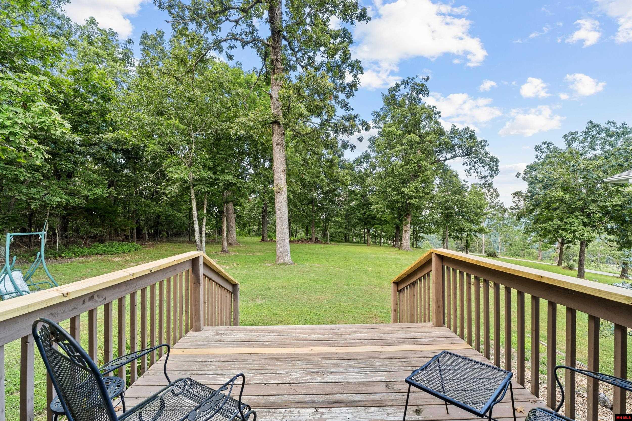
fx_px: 276
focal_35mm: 16
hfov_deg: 97.6
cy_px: 210
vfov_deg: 74.6
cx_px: 316
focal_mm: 10.5
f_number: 9
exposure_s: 1/8
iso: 200
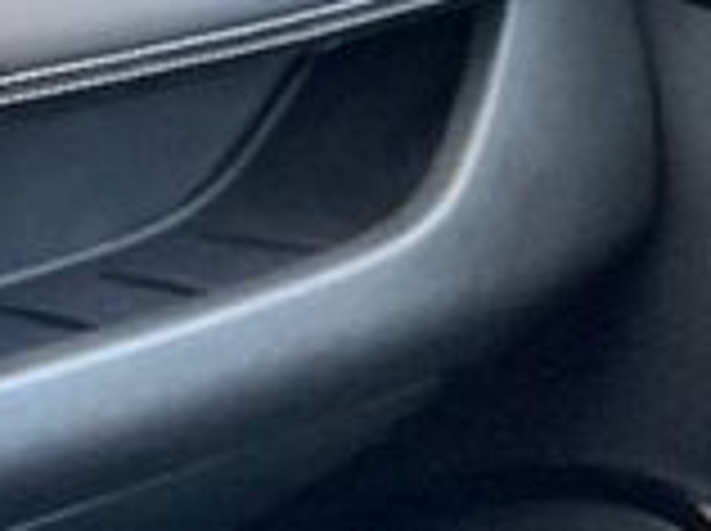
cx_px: -621
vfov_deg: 11.1
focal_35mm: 132
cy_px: 40
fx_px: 2707
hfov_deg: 13.3
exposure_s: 1/121
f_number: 1.6
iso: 125
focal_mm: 4.2
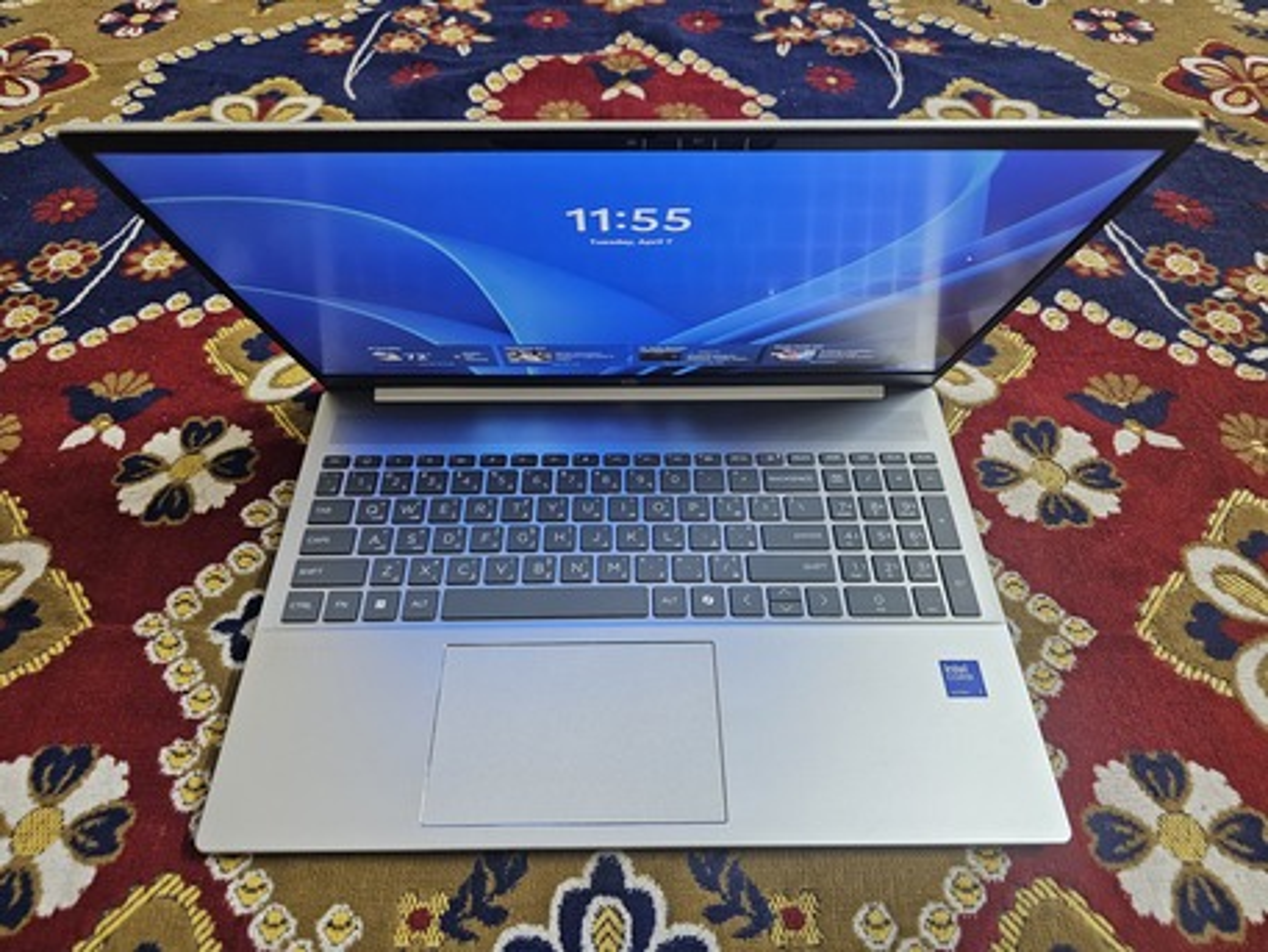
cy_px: 476
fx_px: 843
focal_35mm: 23
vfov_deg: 58.9
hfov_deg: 73.9
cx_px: 634
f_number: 1.7
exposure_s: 1/120
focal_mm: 6.3
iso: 800
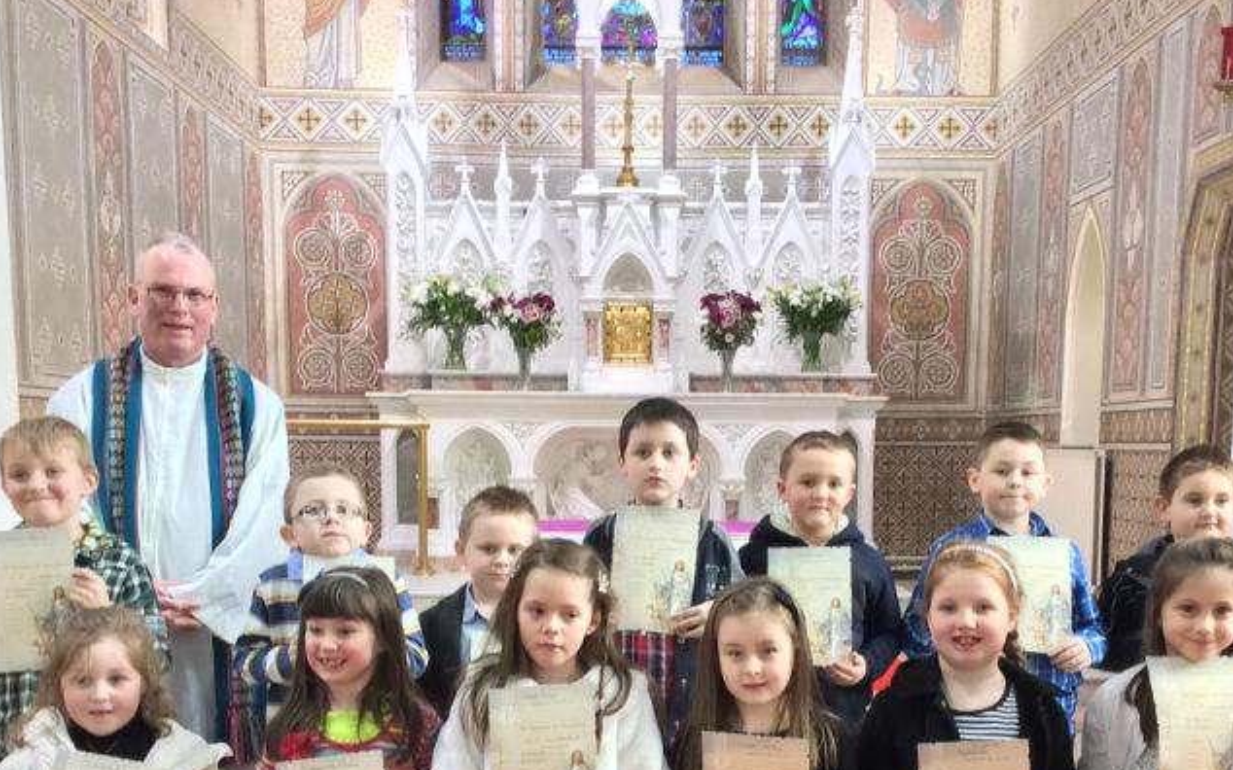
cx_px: 663
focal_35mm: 54
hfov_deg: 37.5
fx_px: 1814
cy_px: 669
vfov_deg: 23.4
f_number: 2.4
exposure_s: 1/24
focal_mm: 3.3
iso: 80
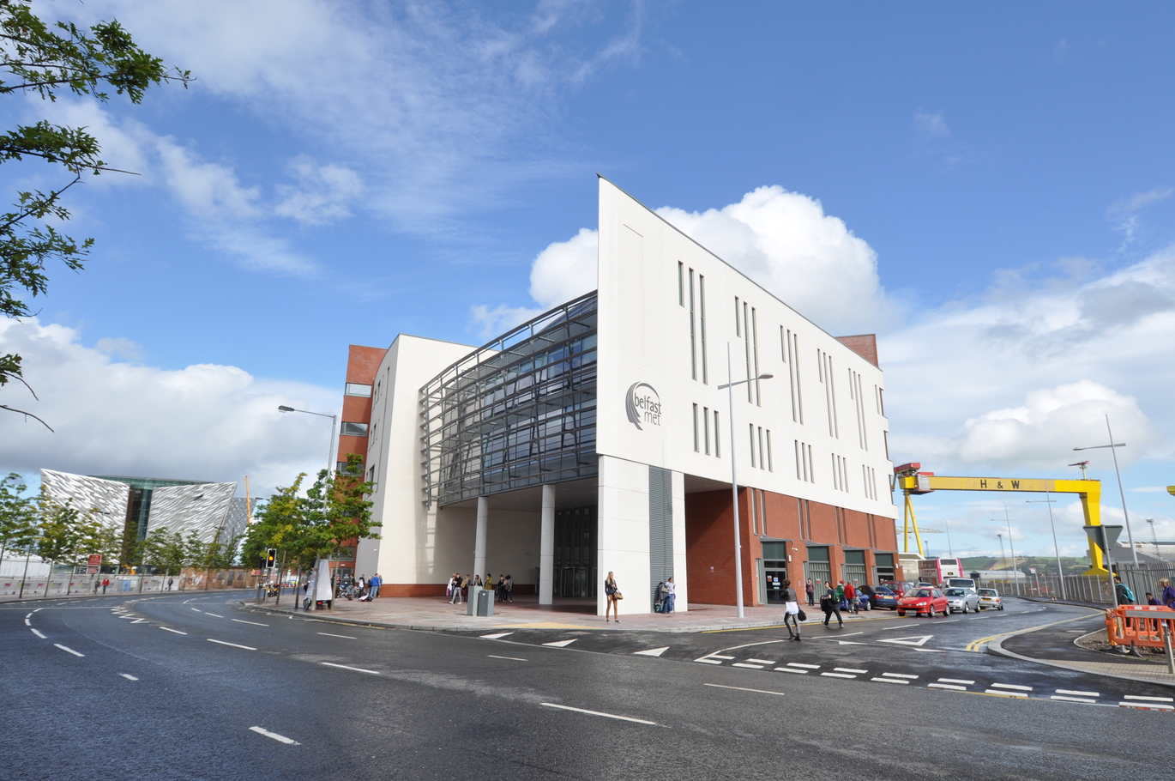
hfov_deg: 85.5
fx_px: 636
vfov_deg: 63.1
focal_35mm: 20
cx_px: 588
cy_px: 390
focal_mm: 13
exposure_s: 1/320
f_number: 9
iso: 200
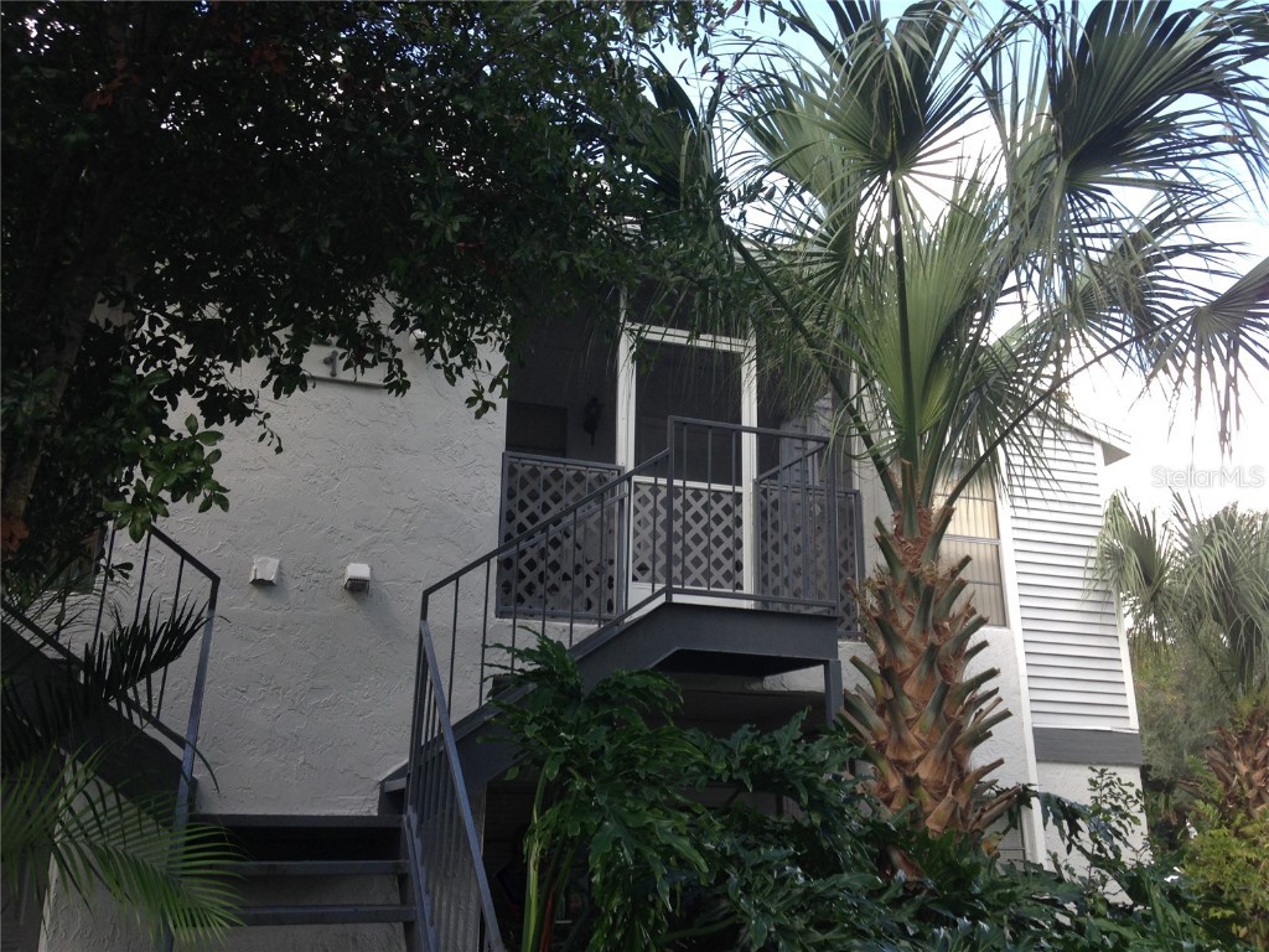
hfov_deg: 55.4
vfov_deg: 42.9
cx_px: 634
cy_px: 476
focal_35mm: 33
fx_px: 1210
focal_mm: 4.12
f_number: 2.4
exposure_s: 1/211
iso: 50
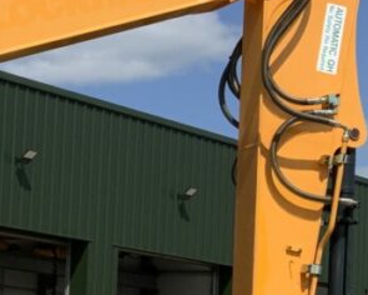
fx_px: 1340
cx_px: -258
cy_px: 284
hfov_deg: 14.1
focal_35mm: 123
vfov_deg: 12.4
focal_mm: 3
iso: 16
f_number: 1.8
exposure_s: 1/2427
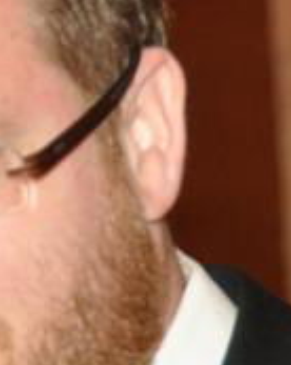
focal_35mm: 625
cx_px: -175
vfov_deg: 3.1
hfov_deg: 2.5
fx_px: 6738
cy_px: 103
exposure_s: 1/60
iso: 800
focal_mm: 75
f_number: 5
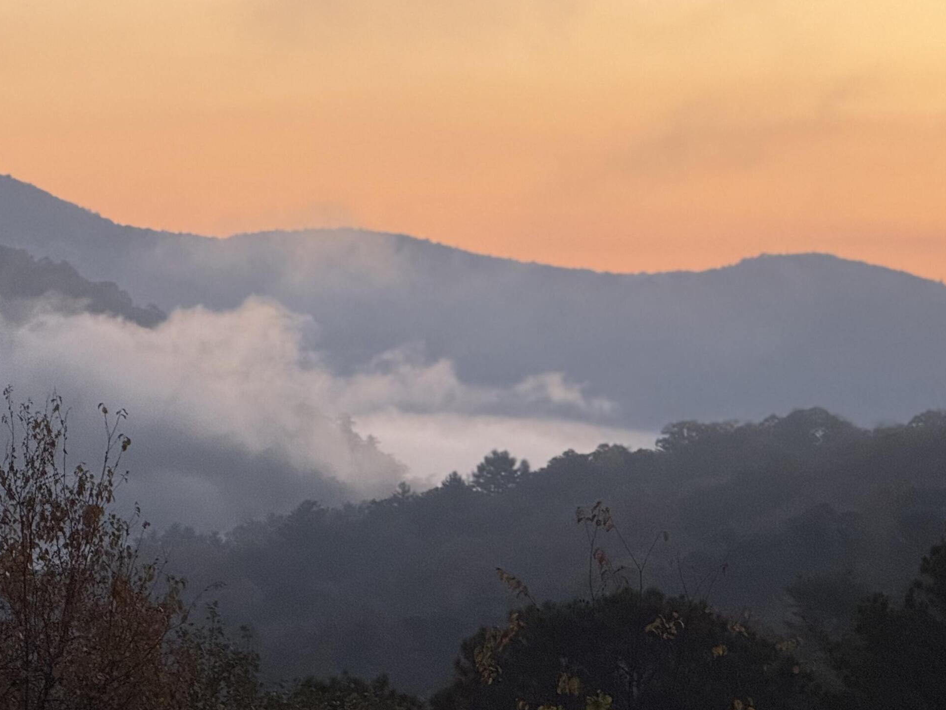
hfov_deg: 10.2
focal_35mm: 193
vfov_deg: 7.7
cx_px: 434
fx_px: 5275
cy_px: 428
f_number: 2.8
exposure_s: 1/60
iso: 250
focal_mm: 15.66
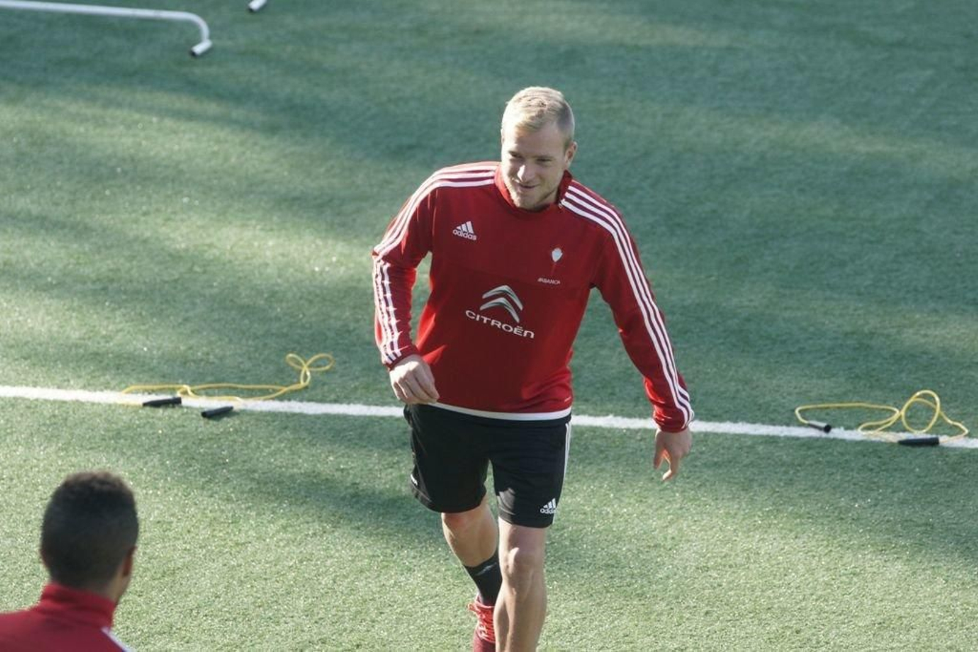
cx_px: 489
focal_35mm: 250
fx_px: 6792
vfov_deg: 5.5
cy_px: 326
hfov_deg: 8.2
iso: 800
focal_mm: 250
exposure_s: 1/500
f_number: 7.1
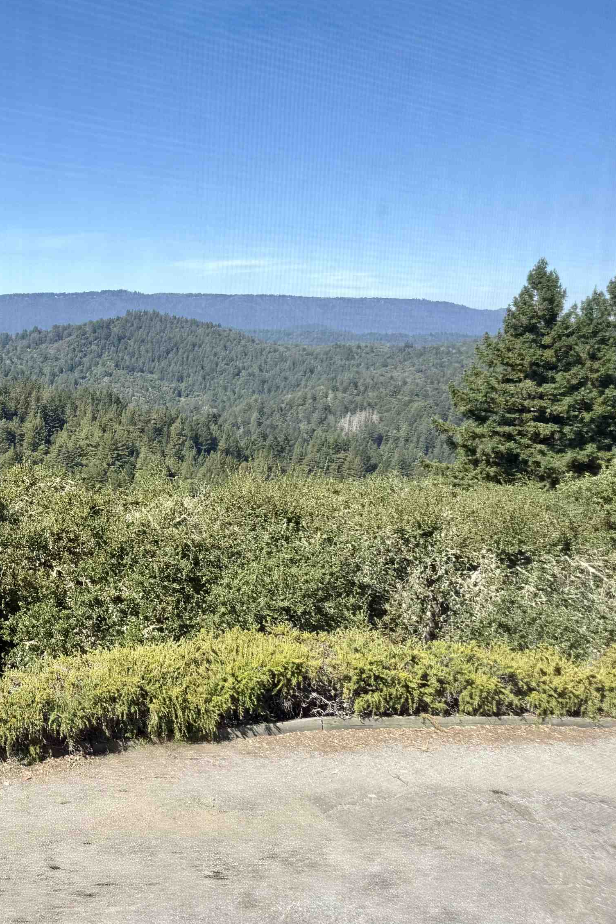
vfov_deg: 55.8
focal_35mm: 34
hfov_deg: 35.4
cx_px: 9
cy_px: 463
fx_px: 872
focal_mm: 6.76
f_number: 1.78
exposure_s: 1/2611
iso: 80
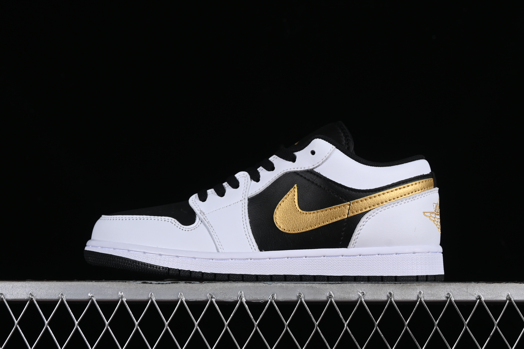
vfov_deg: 18.2
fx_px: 1092
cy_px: 174
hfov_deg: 27.0
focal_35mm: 75
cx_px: 262
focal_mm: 50
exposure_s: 1/80
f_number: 8
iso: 160
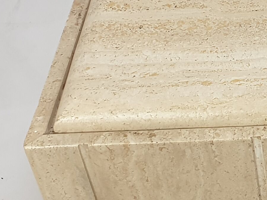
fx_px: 895
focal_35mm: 116
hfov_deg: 14.7
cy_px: 14
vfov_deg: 12.7
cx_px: 492
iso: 80
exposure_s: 1/100
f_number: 2.4
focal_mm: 4.3
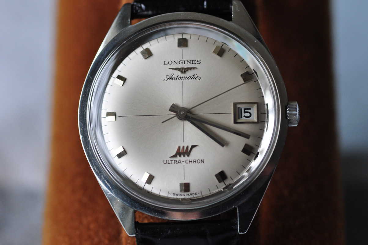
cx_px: 184
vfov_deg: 8.7
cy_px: 122
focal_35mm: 158
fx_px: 1608
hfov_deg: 13.1
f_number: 7.1
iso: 500
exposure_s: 1/80
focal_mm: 105
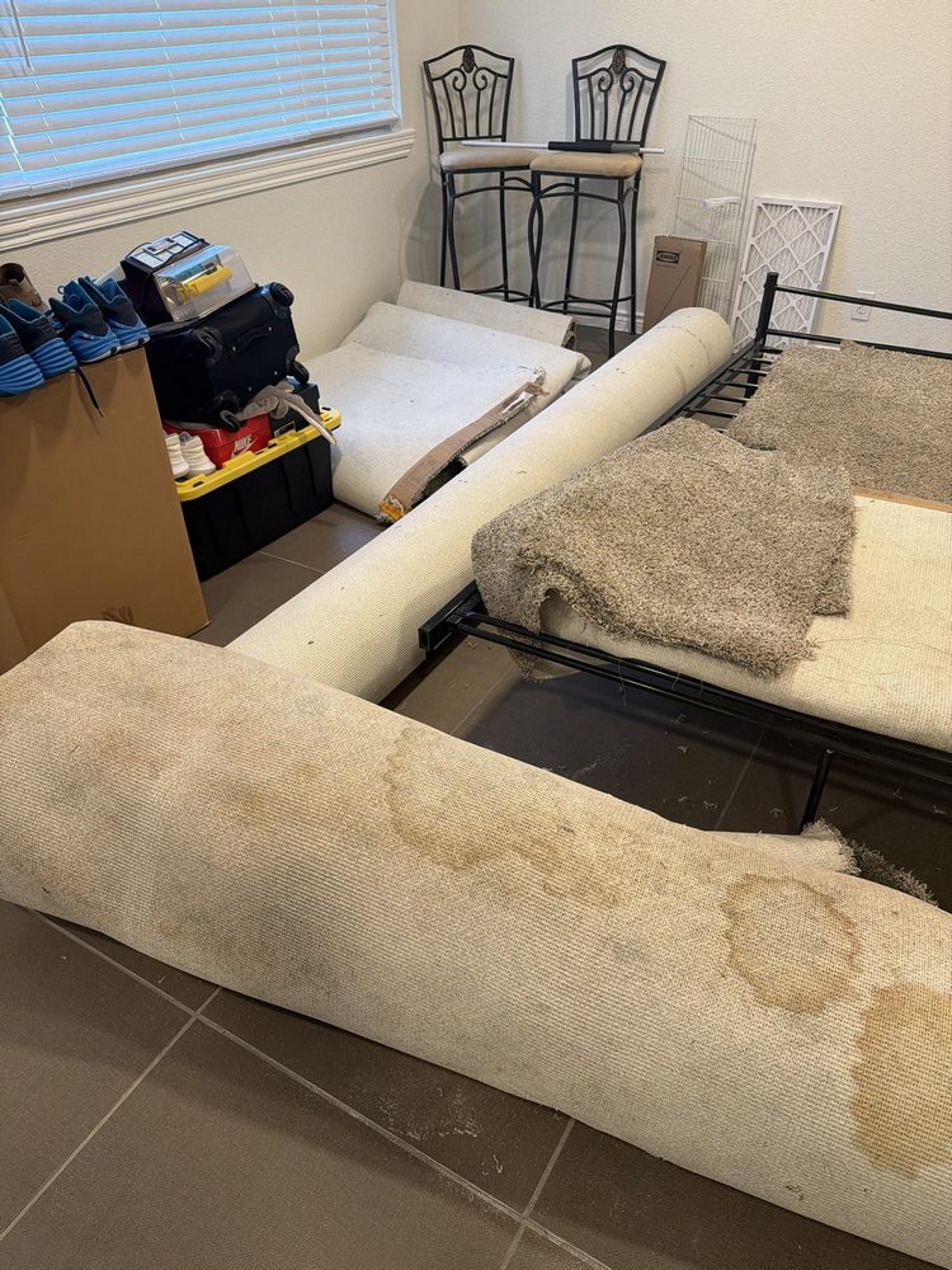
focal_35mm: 24
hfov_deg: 56.8
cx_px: 476
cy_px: 635
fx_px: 880
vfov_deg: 71.6
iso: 160
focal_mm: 6.76
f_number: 1.78
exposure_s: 1/60
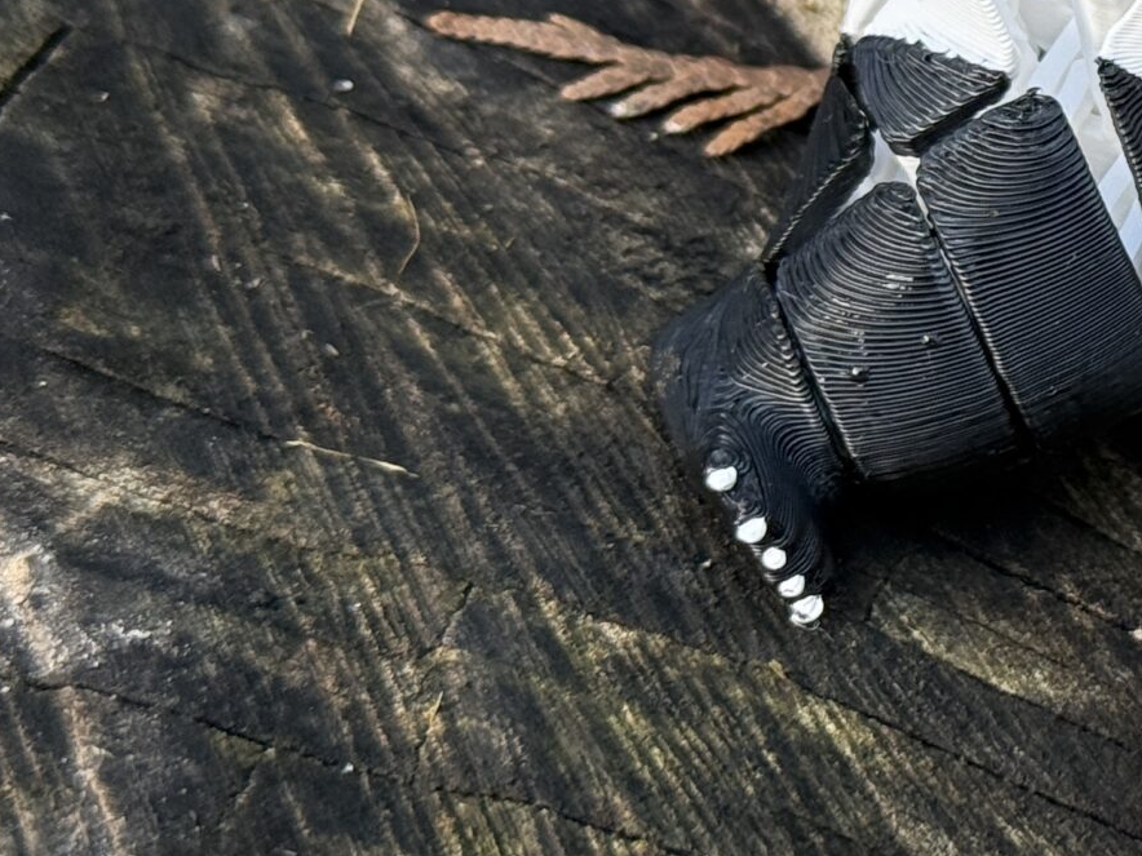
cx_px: 1620
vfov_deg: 10.6
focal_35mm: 139
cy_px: 32
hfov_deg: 13.5
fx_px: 4586
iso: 64
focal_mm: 6.76
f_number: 1.78
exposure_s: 1/187
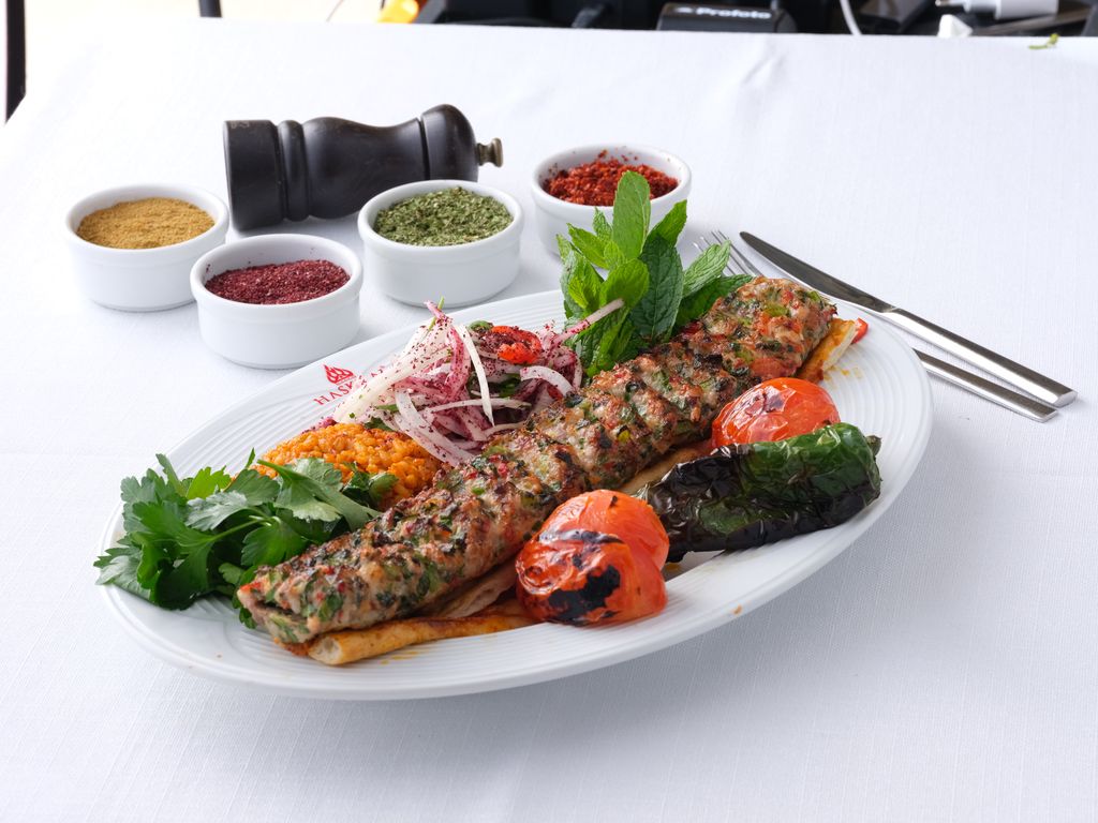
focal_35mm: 95
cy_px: 412
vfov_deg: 15.6
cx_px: 549
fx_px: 3013
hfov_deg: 20.7
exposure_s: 1/125
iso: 1600
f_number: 18
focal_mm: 120
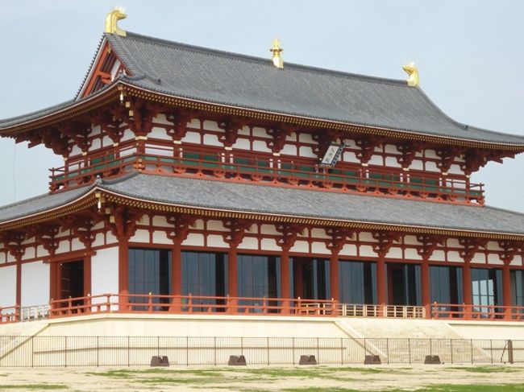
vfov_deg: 17.2
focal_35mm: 86
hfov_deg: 22.8
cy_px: 196
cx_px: 262
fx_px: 1301
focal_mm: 15.3
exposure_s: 1/320
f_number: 4.8
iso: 100
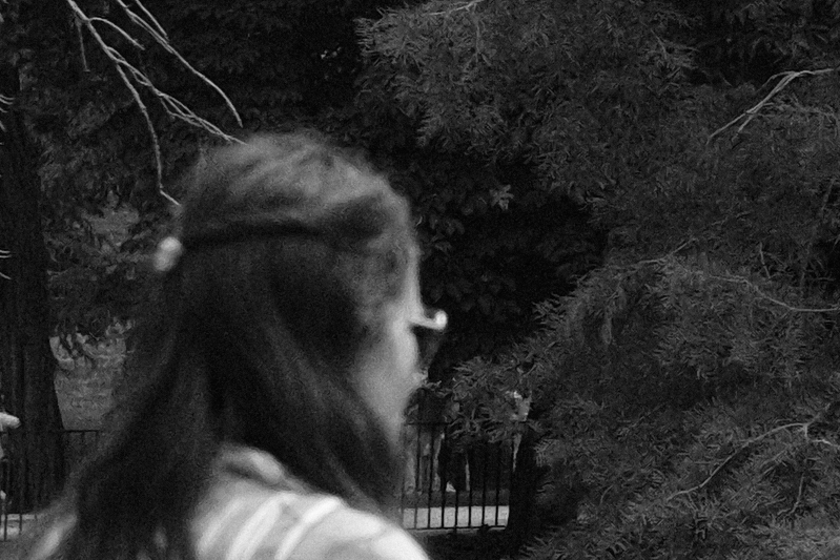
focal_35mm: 414
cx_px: 1760
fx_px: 9661
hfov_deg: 4.9
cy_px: 293
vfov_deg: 3.3
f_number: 4
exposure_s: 1/12800
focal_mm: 35
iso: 3200
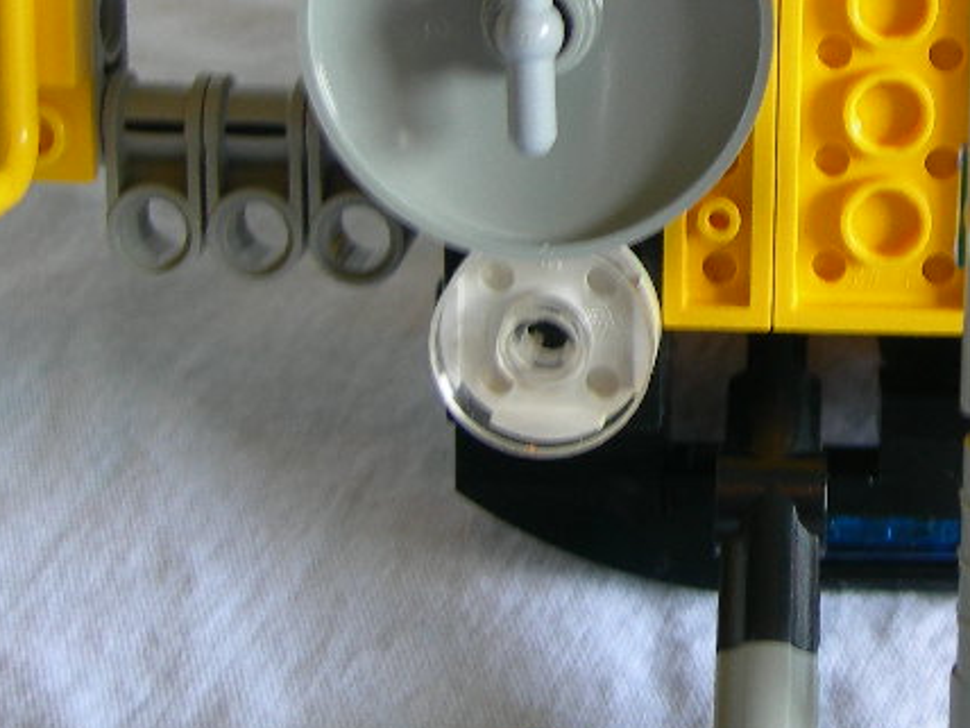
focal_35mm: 91
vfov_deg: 16.0
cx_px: 809
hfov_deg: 21.2
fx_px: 2550
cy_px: 34
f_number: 2.8
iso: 50
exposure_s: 1/18.8
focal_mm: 7.8
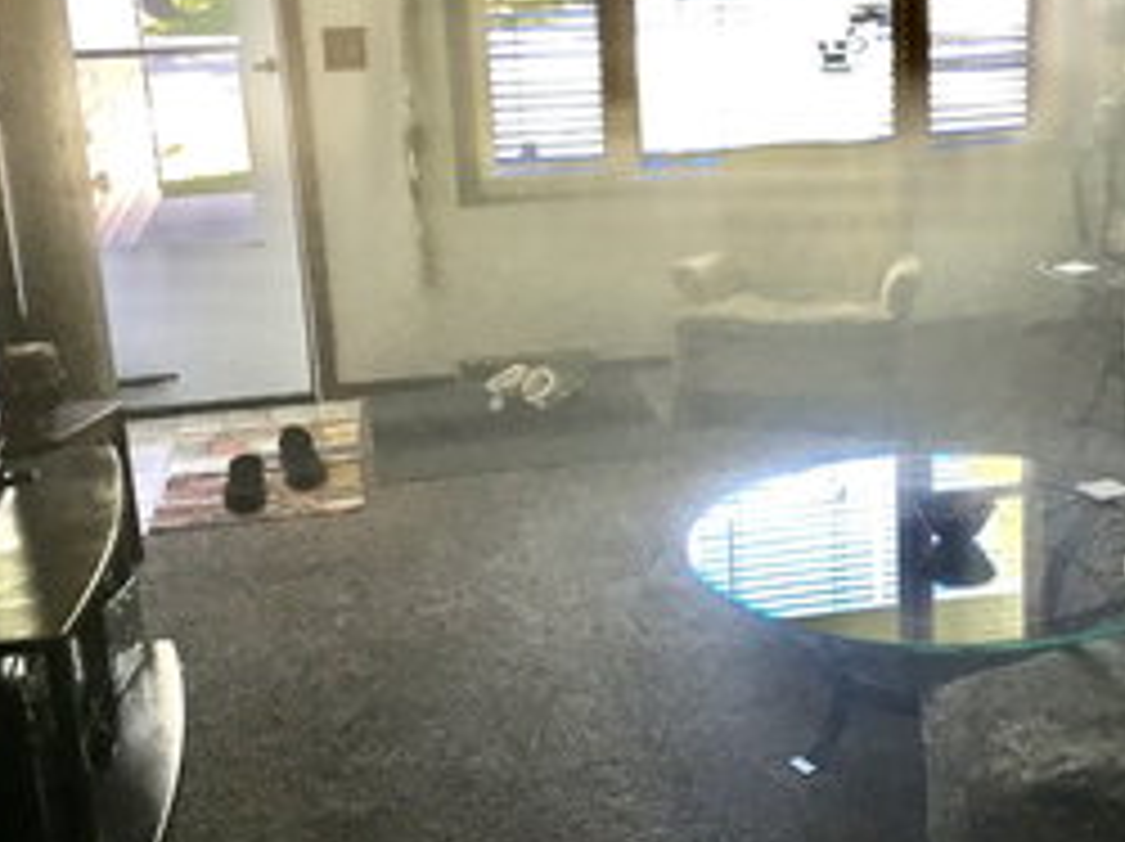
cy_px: 360
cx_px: 686
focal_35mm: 53
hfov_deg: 36.0
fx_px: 1721
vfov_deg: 27.4
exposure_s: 1/30
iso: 32
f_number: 2.4
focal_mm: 3.3
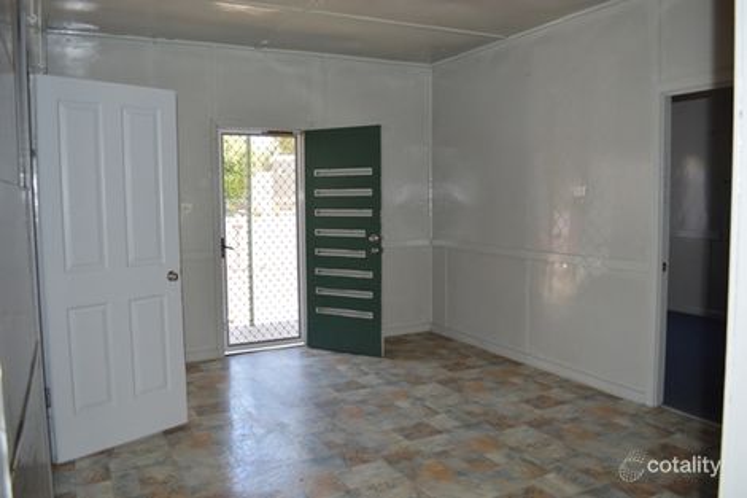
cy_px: 249
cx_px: 374
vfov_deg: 47.9
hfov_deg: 67.4
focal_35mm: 27
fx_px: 560
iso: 400
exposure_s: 1/125
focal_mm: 18
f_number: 4
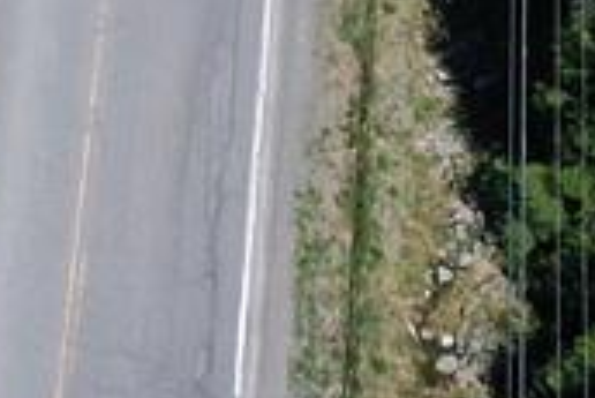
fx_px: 2762
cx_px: -547
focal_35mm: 167
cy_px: -216
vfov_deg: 8.1
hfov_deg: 11.3
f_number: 8
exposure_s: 1/1600
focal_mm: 10.26
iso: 400
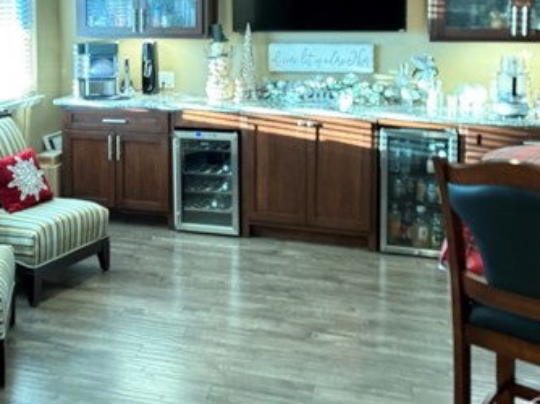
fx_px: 717
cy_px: 47
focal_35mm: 46
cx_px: 163
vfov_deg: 30.2
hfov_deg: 40.5
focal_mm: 6.76
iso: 800
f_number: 1.78
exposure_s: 1/30
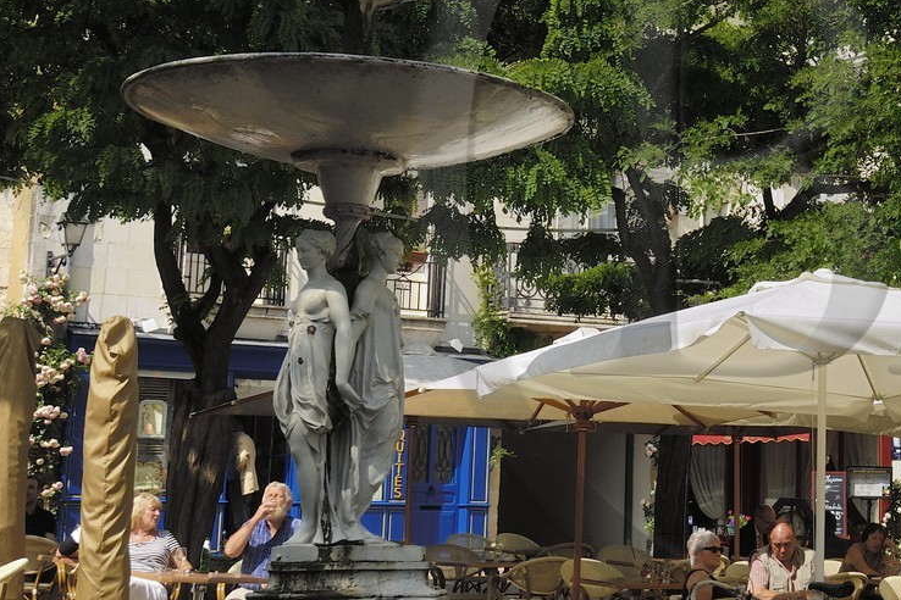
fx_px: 1952
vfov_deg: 17.4
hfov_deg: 24.7
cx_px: 916
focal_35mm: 78
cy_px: 177
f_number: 8
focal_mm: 24
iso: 100
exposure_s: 1/160
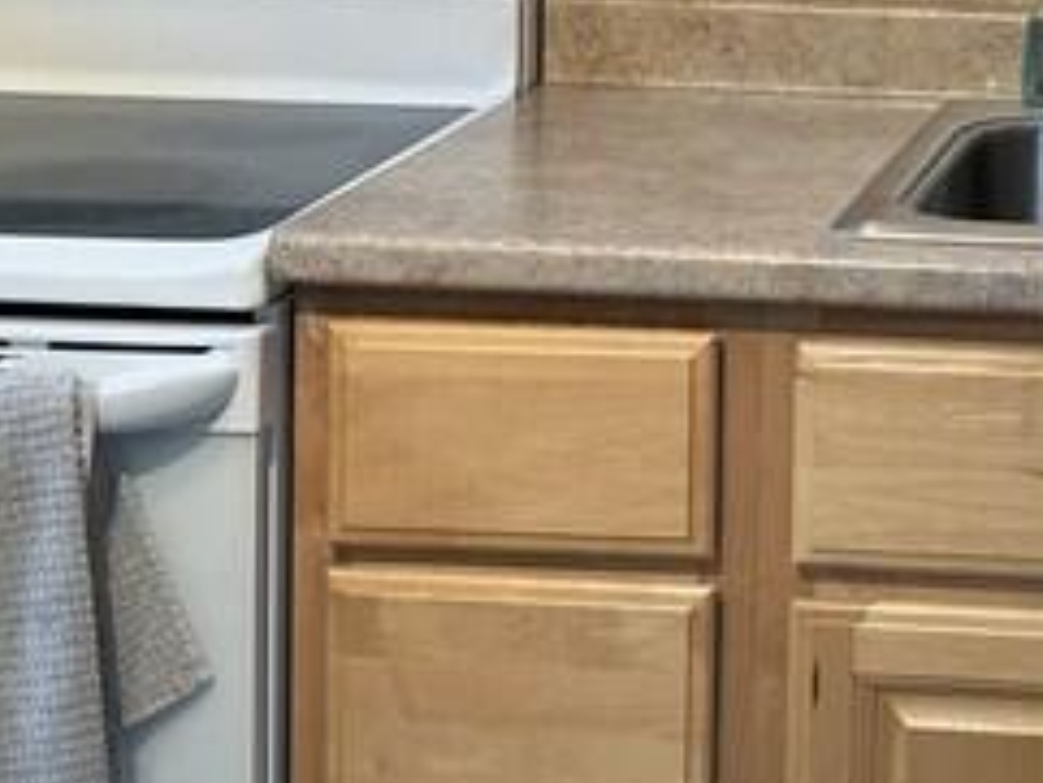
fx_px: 3075
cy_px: -87
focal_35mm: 102
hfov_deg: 18.6
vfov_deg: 14.2
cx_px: 1091
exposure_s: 1/120
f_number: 1.78
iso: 125
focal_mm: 6.86
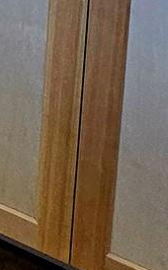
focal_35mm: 106
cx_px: -391
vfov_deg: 14.4
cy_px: -343
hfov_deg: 9.0
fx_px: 777
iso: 50
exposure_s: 1/60.2
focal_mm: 1.7
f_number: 2.2
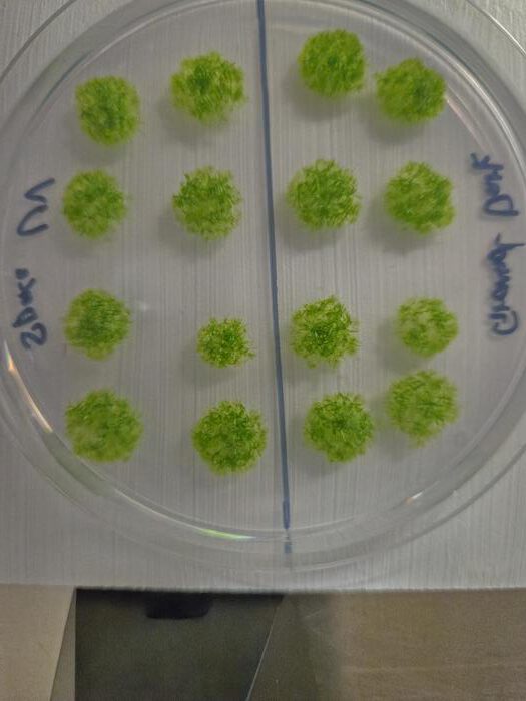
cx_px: 263
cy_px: 350
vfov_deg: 73.9
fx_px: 466
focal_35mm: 23
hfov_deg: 58.9
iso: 1000
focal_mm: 5.4
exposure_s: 1/25
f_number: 1.8
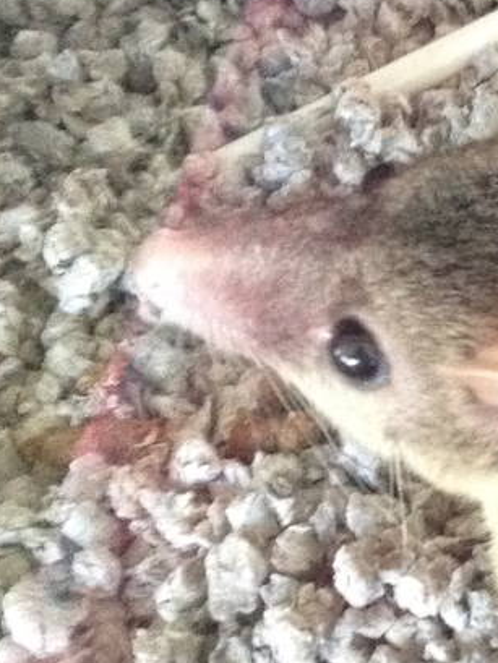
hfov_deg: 10.3
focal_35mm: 137
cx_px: 835
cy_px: 326
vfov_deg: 14.4
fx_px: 2627
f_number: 2.4
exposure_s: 1/20
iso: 400
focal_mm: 4.28
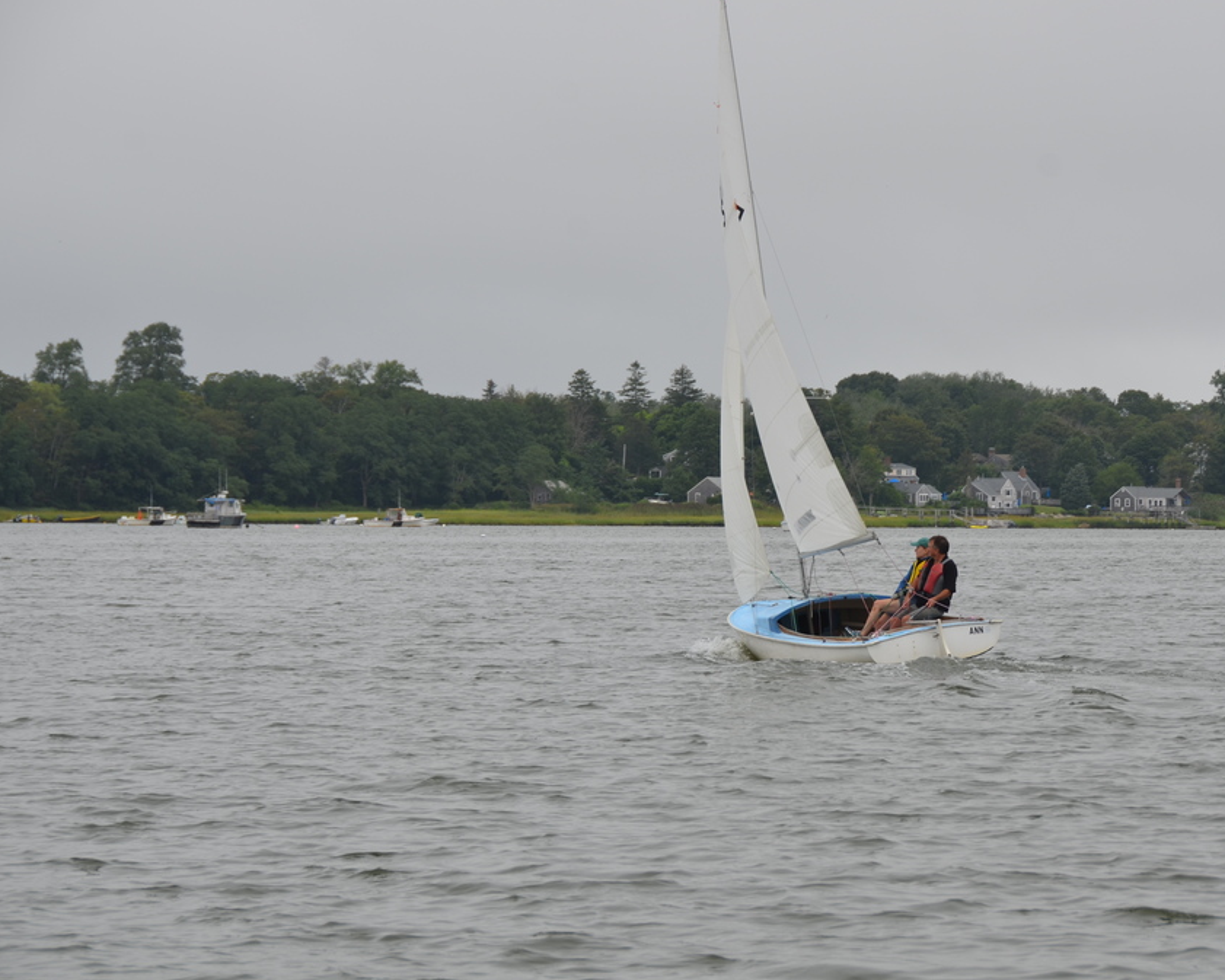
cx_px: 733
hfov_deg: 10.7
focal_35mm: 180
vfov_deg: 8.6
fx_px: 6511
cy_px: 488
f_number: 8
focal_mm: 105
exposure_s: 1/250
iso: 100
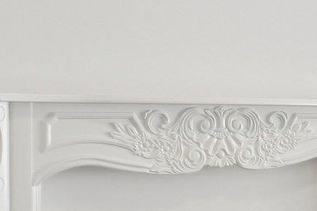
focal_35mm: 80
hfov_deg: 19.7
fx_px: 704
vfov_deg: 17.1
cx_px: 548
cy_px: 98
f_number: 8
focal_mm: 10
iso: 400
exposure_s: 1/50
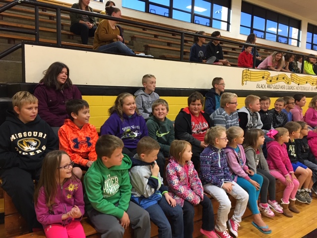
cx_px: 158
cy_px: 119
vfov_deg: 48.2
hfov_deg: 61.7
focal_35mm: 29
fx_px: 266
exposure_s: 1/30
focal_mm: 4.15
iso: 125
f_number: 2.2
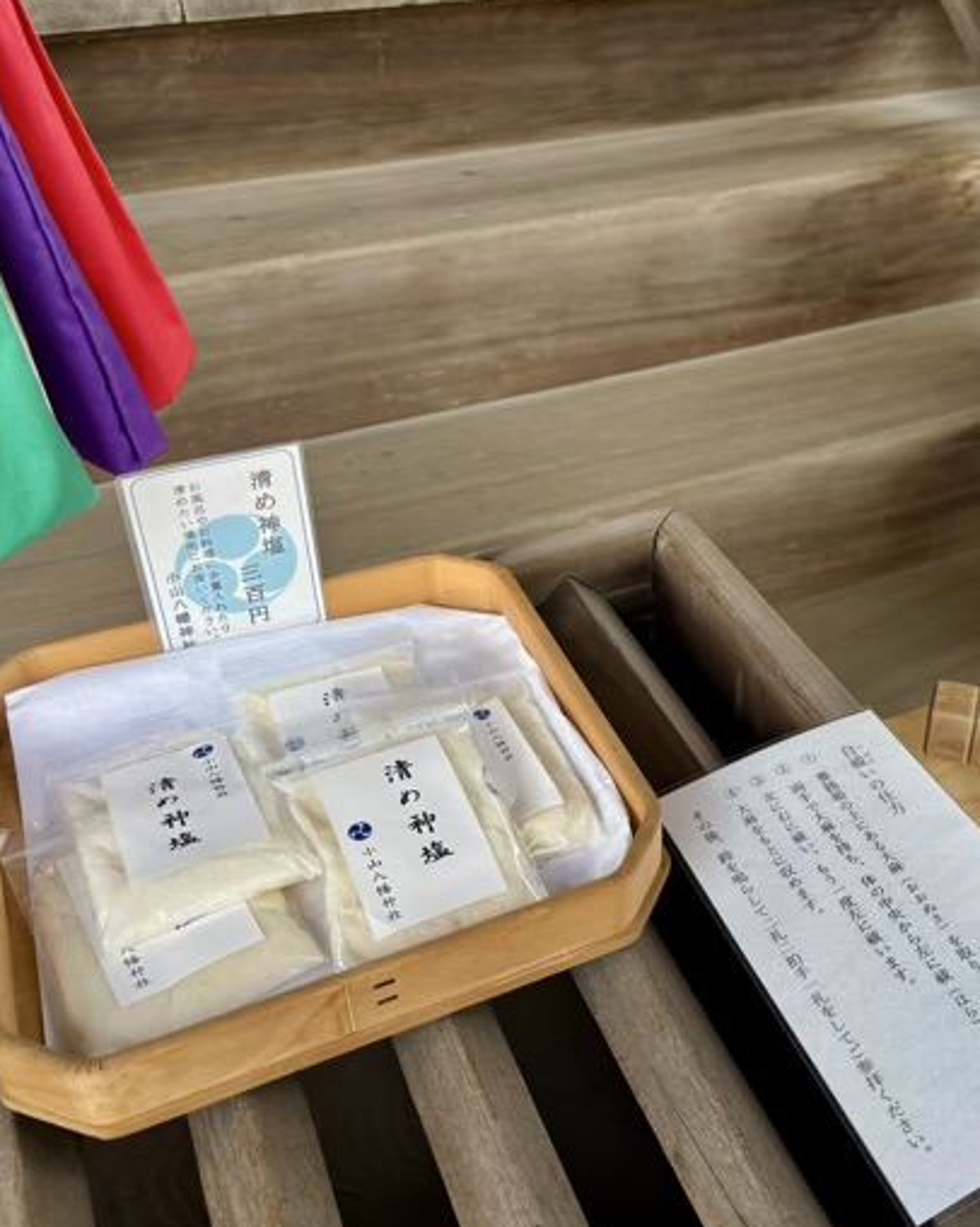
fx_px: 1270
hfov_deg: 41.1
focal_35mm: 35
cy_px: 622
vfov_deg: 51.5
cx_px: 724
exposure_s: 1/260
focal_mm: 5.96
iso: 40
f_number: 1.6
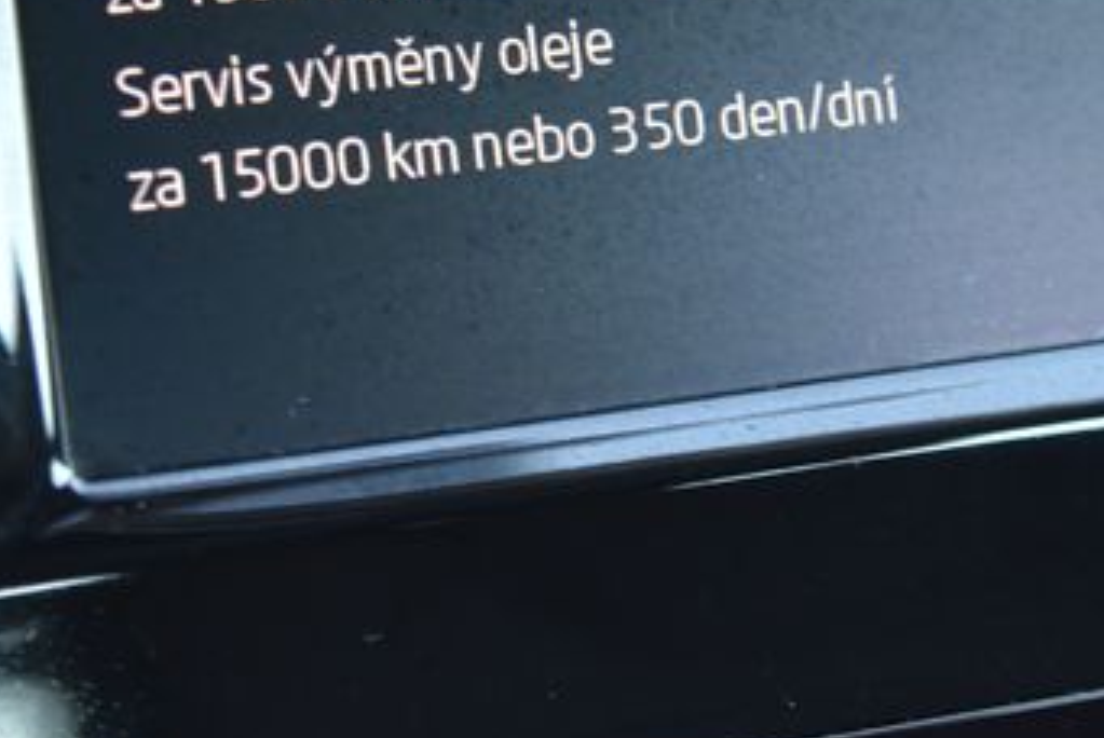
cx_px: 596
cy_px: 23
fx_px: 4788
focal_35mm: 156
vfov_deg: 8.8
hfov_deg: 13.2
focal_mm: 52
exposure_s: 1/20
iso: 500
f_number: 4
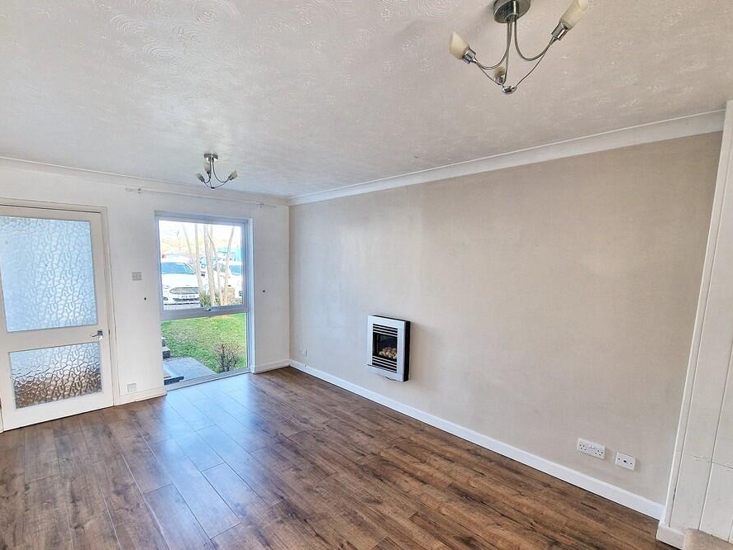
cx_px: 342
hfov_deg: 98.0
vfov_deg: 81.6
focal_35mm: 15
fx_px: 318
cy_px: 297
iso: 64
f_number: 2.2
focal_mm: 2.2
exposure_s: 1/50
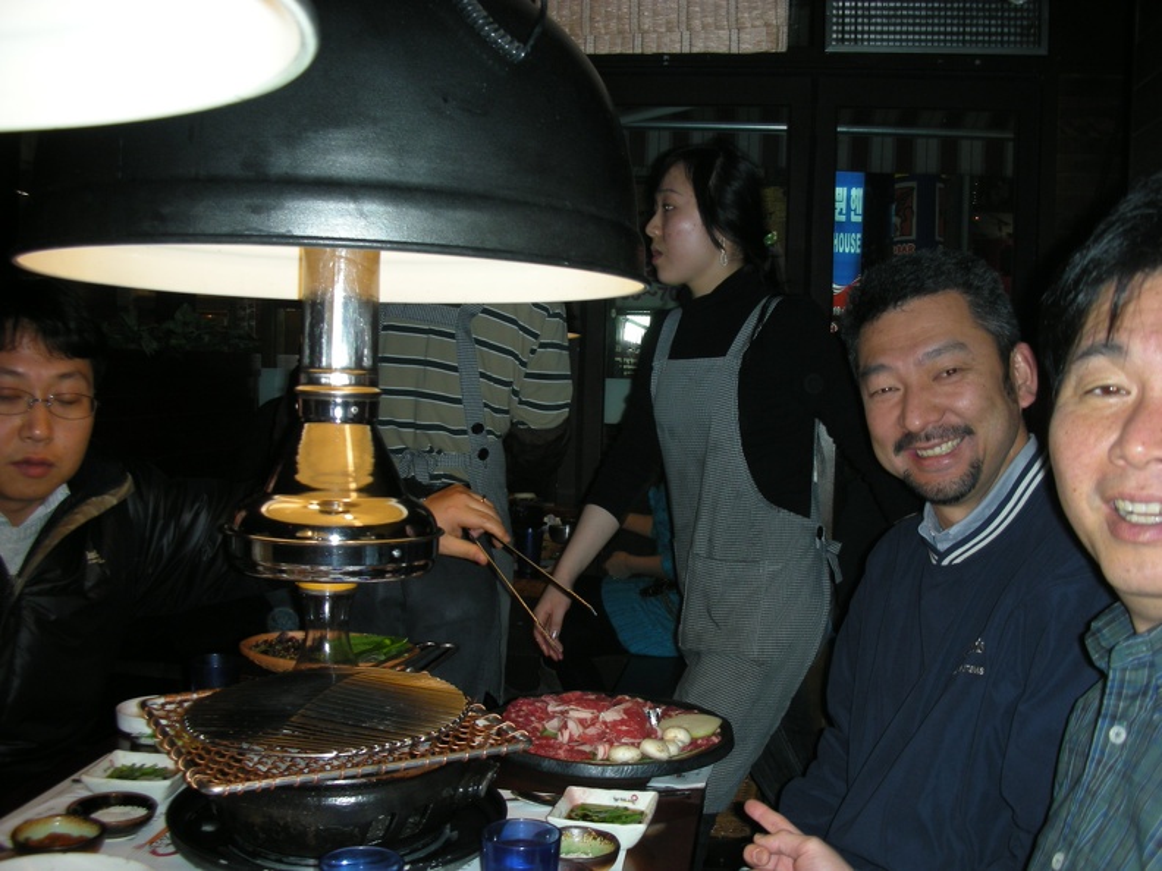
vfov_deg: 40.7
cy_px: 436
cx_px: 581
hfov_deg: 52.6
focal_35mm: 35
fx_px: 1175
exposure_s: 1/60
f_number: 2.8
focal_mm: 5.8
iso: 58
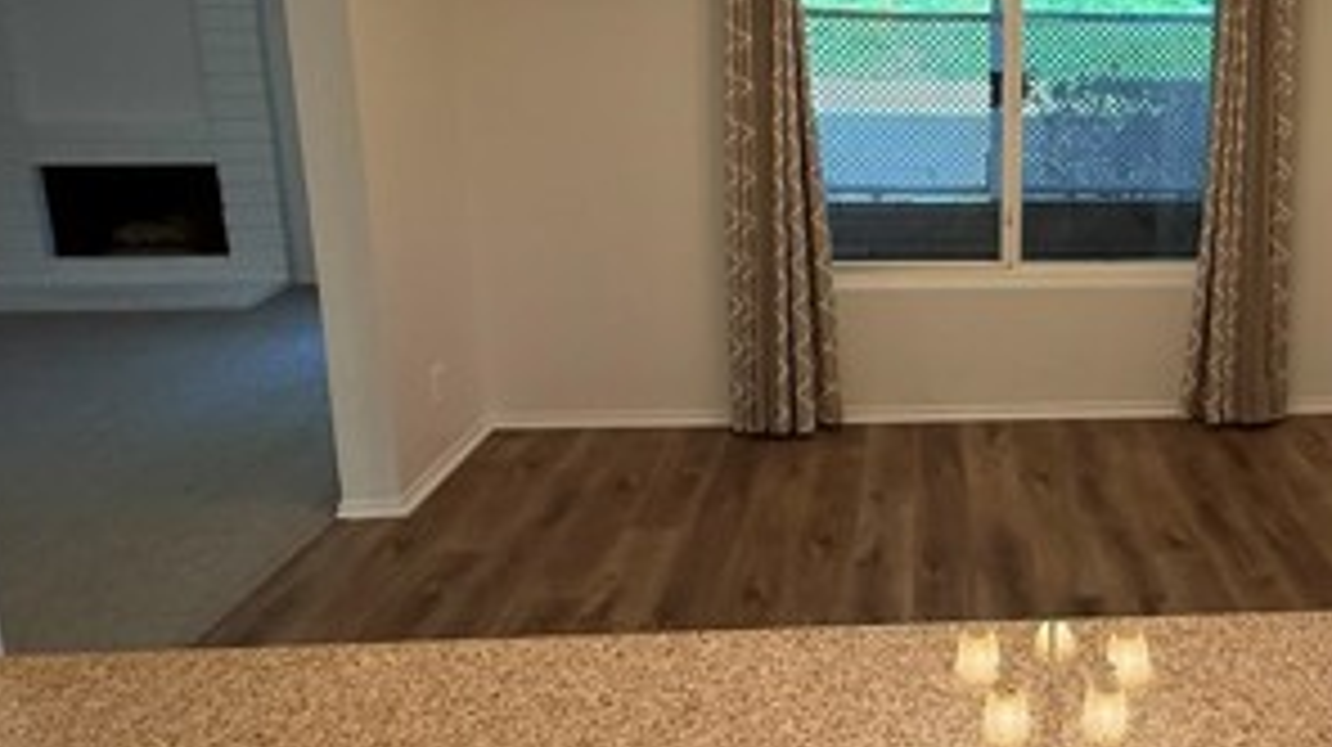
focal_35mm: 33
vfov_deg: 35.2
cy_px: 252
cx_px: 1048
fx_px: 1165
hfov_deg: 55.7
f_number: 2.2
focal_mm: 2.22
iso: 250
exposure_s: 1/120
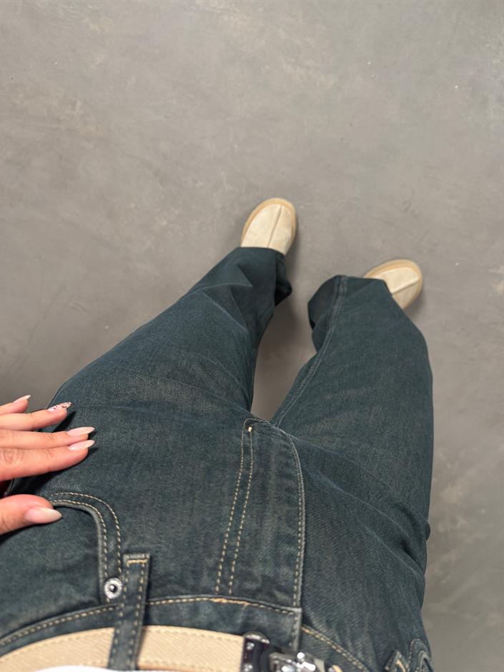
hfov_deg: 56.8
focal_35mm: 24
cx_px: 252
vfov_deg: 71.6
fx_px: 466
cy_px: 336
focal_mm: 6.76
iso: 200
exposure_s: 1/121
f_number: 1.78
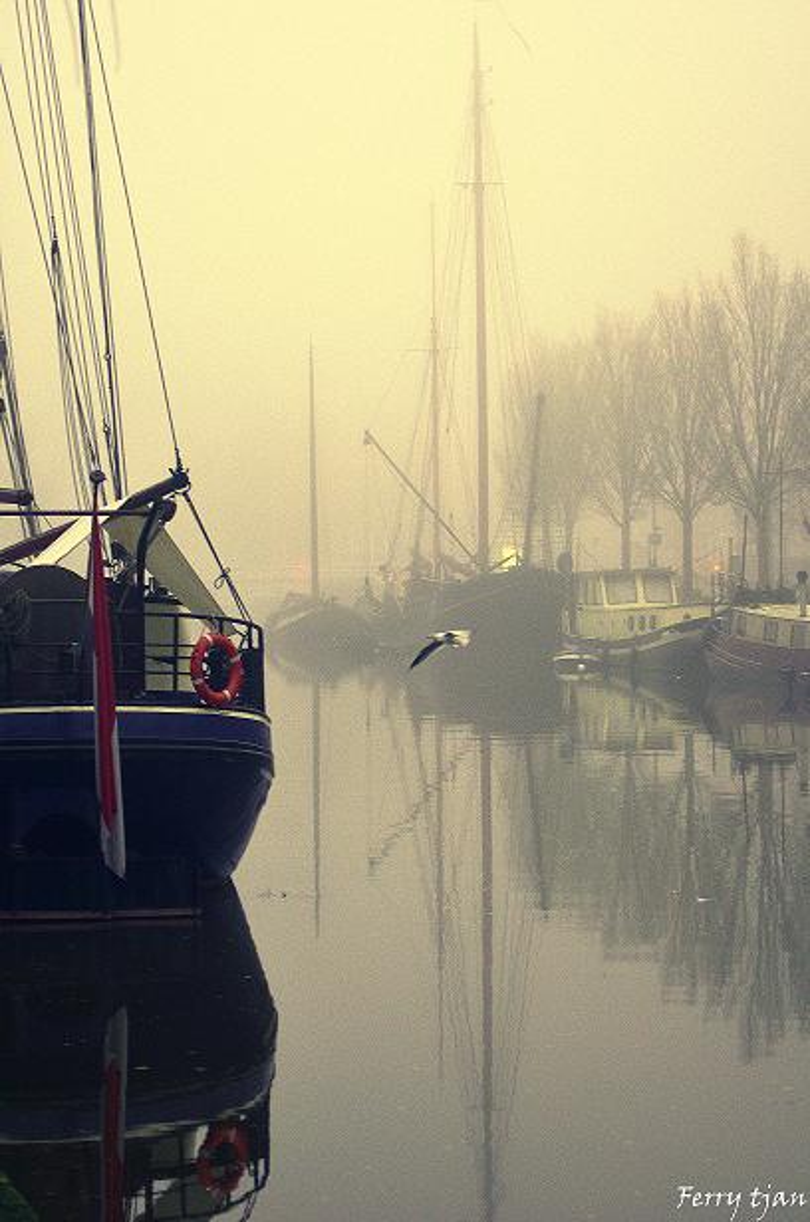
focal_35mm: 105
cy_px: 611
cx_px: 405
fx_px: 3560
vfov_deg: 19.5
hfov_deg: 13.0
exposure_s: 1/60
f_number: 4
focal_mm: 70
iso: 500
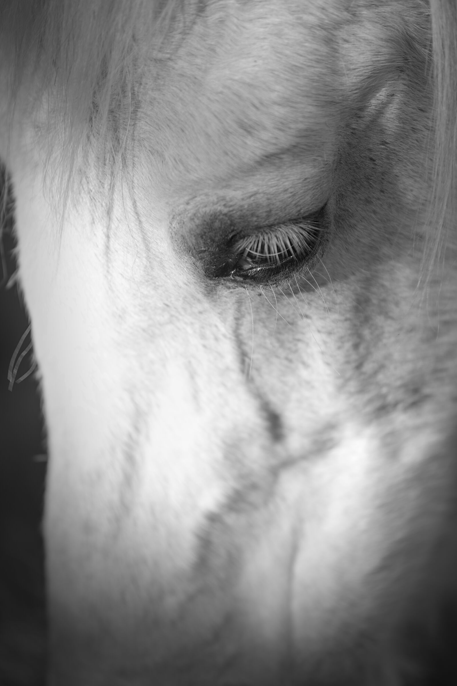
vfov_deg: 10.3
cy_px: 343
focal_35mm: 200
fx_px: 3811
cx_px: 228
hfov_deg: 6.9
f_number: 2.8
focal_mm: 200
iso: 64
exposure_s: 1/160
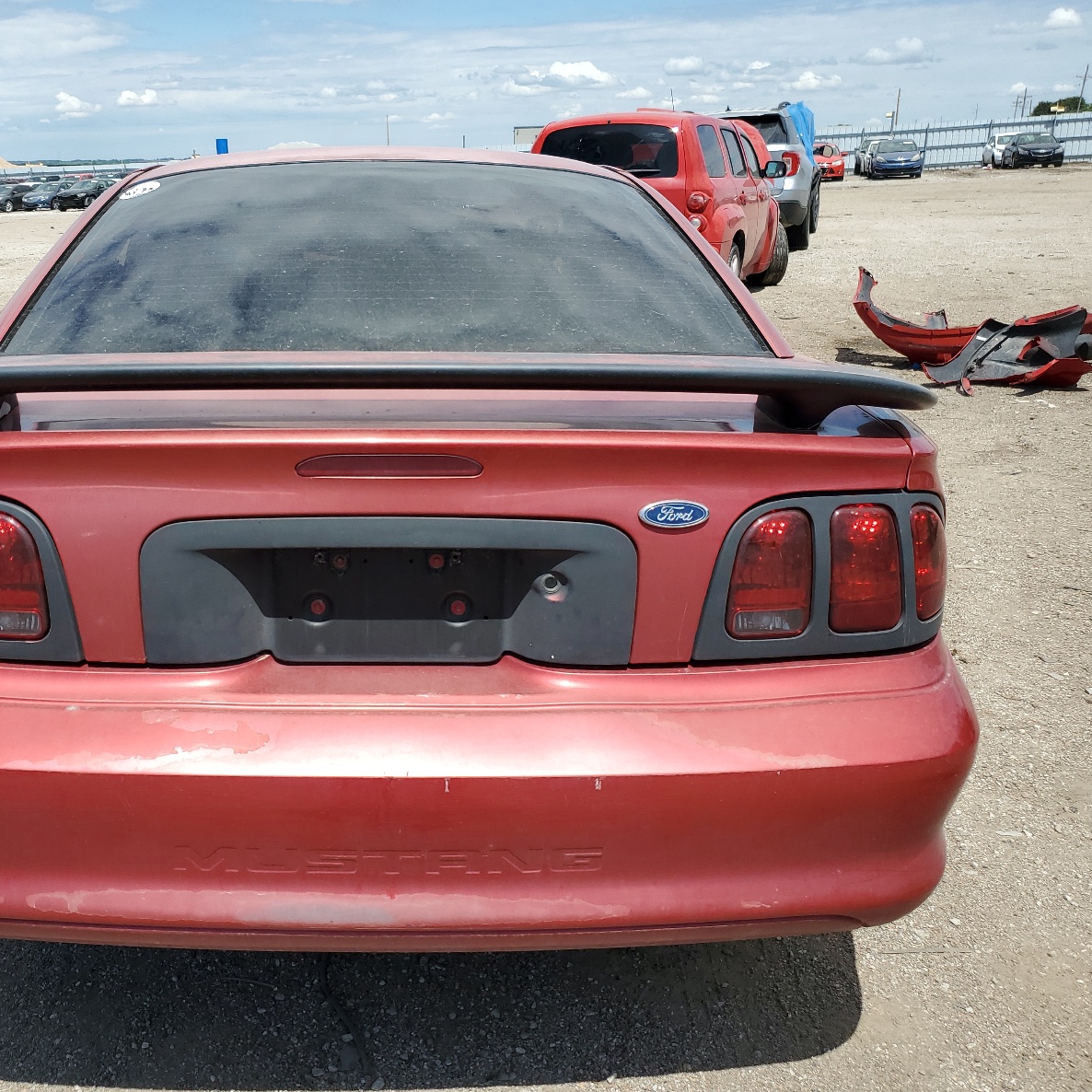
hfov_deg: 51.8
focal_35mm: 31
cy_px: 542
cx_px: 384
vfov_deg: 52.5
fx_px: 1106
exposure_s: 1/3333
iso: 50
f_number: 1.5
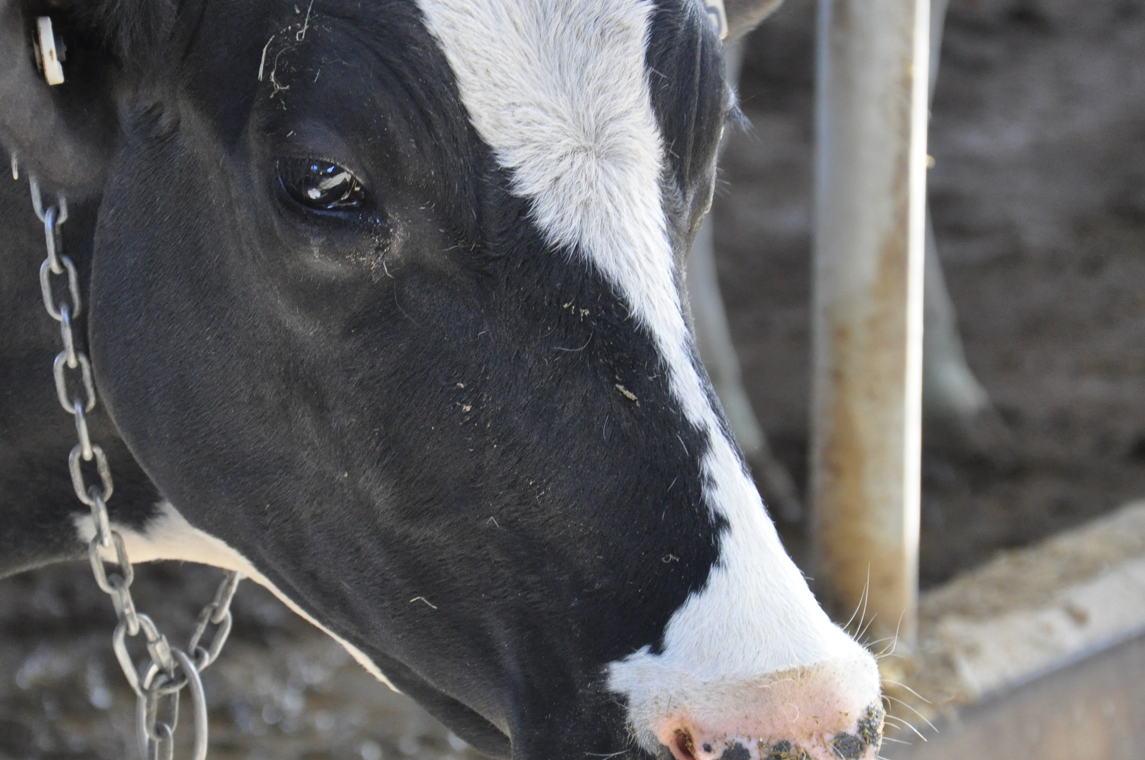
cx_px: 519
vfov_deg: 6.5
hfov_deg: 9.7
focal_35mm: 212
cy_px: 428
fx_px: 6724
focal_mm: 105
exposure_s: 1/125
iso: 1250
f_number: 5.6
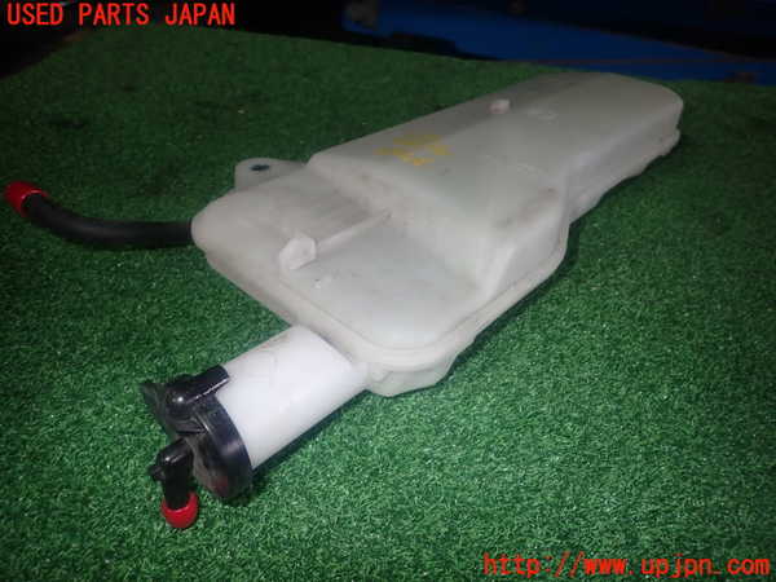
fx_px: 560
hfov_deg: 69.4
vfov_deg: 54.9
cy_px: 291
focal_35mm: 25
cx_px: 388
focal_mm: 4.5
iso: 200
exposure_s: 1/30
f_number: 5.6
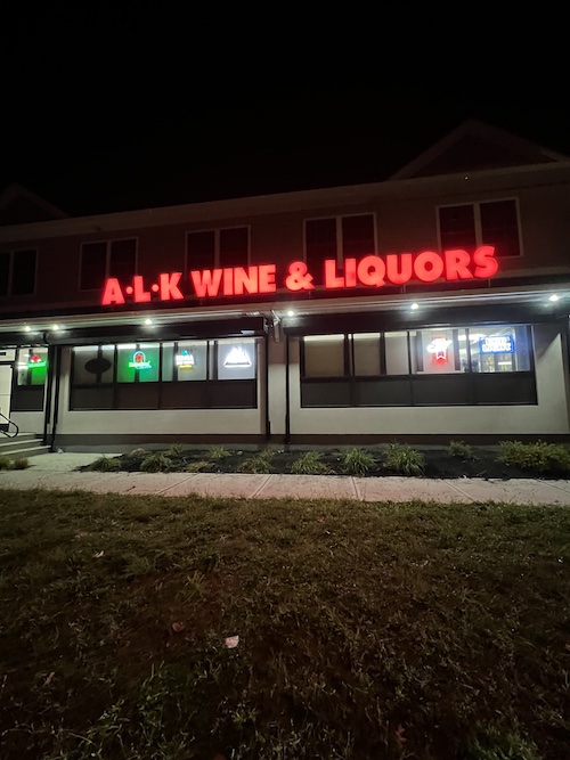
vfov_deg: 106.2
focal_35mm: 13
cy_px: 380
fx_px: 286
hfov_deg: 89.9
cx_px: 285
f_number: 1.8
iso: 800
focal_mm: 1.57
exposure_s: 1/30
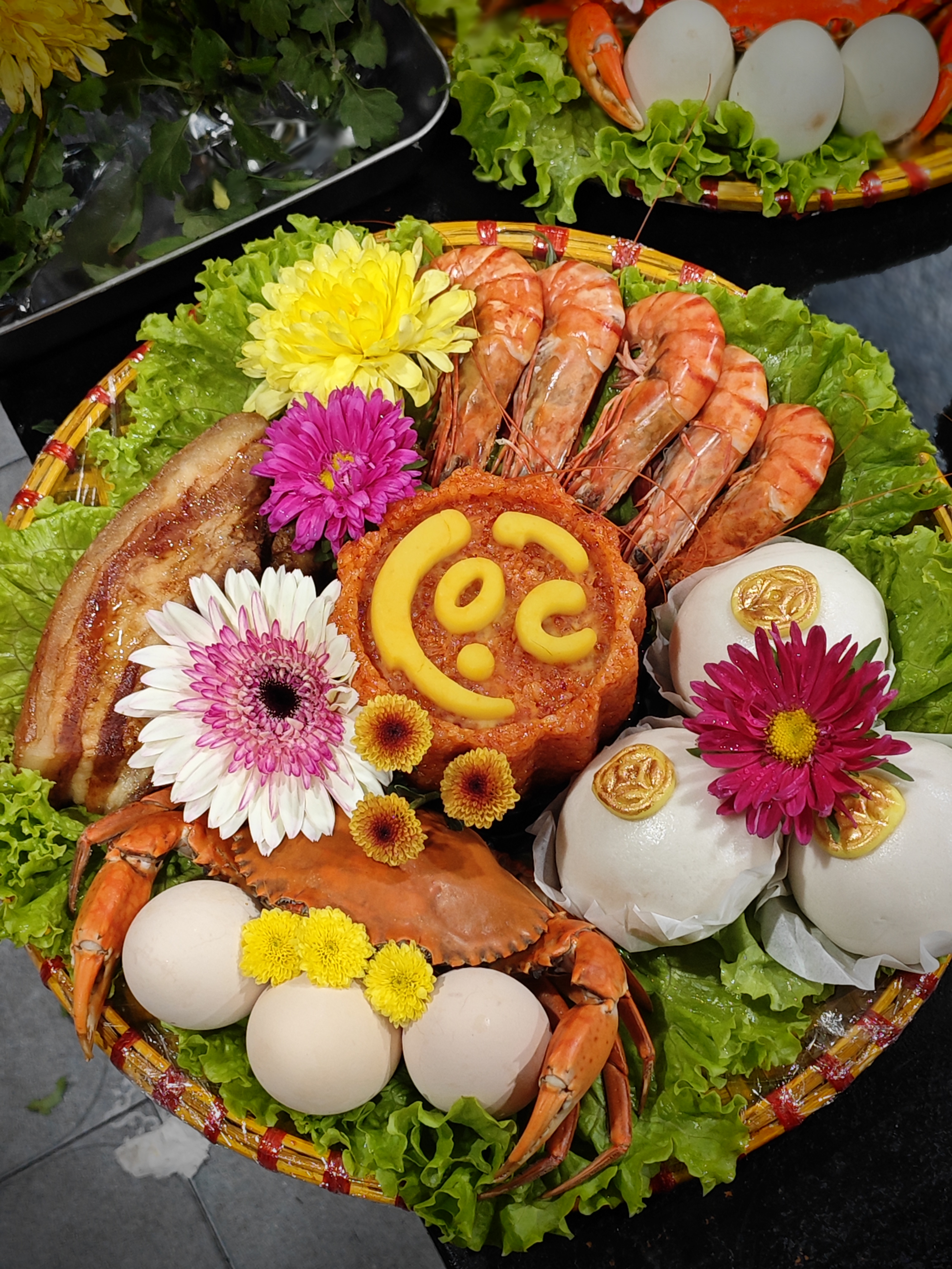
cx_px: 476
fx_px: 1833
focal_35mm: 50
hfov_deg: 29.1
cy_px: 634
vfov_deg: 38.2
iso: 250
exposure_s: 1/50
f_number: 0.95
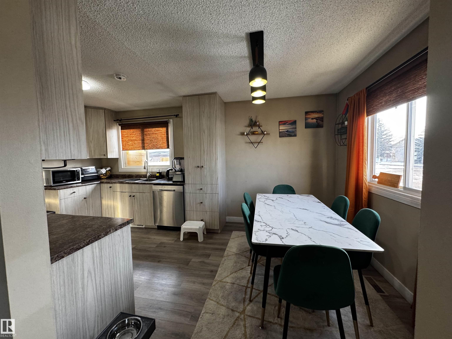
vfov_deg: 85.7
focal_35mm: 14
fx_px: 183
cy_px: 170
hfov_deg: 102.1
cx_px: 226
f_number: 2.2
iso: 160
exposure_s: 1/120
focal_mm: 2.22
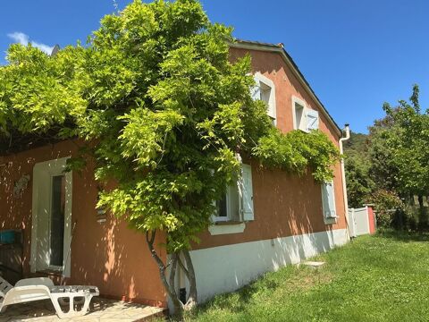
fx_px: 359
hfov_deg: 61.7
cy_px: 161
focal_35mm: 29
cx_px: 214
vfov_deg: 48.2
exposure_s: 1/1168
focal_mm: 3
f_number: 1.8
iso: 25
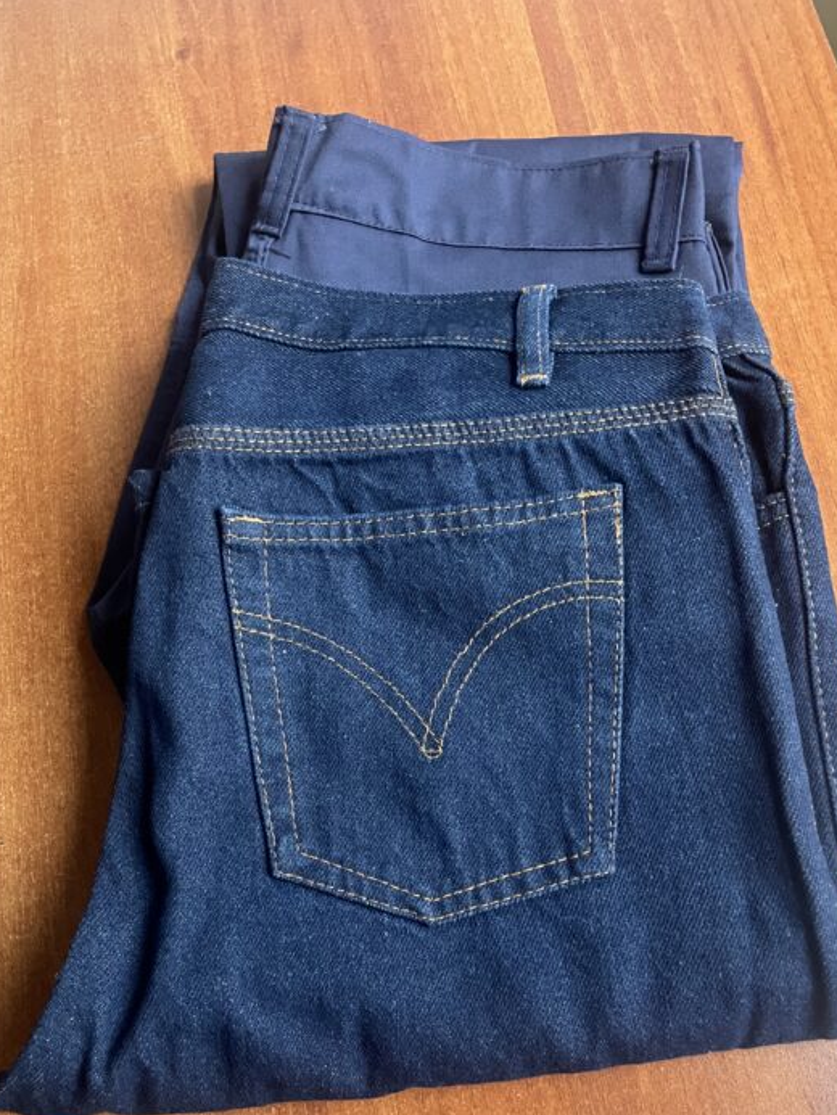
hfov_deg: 46.8
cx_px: 436
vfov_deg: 59.7
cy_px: 640
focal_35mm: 30
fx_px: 967
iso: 640
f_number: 1.6
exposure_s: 1/34
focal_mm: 4.2
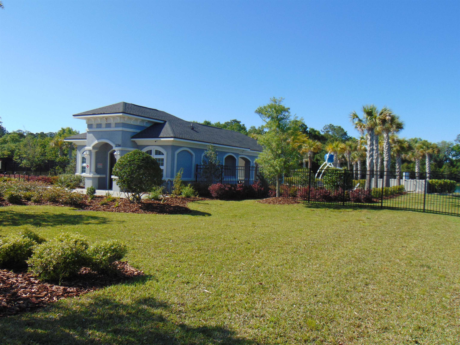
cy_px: 172
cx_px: 230
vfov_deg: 46.8
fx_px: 399
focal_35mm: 30
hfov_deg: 60.0
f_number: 3.1
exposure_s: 1/1000
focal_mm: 5.4
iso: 80
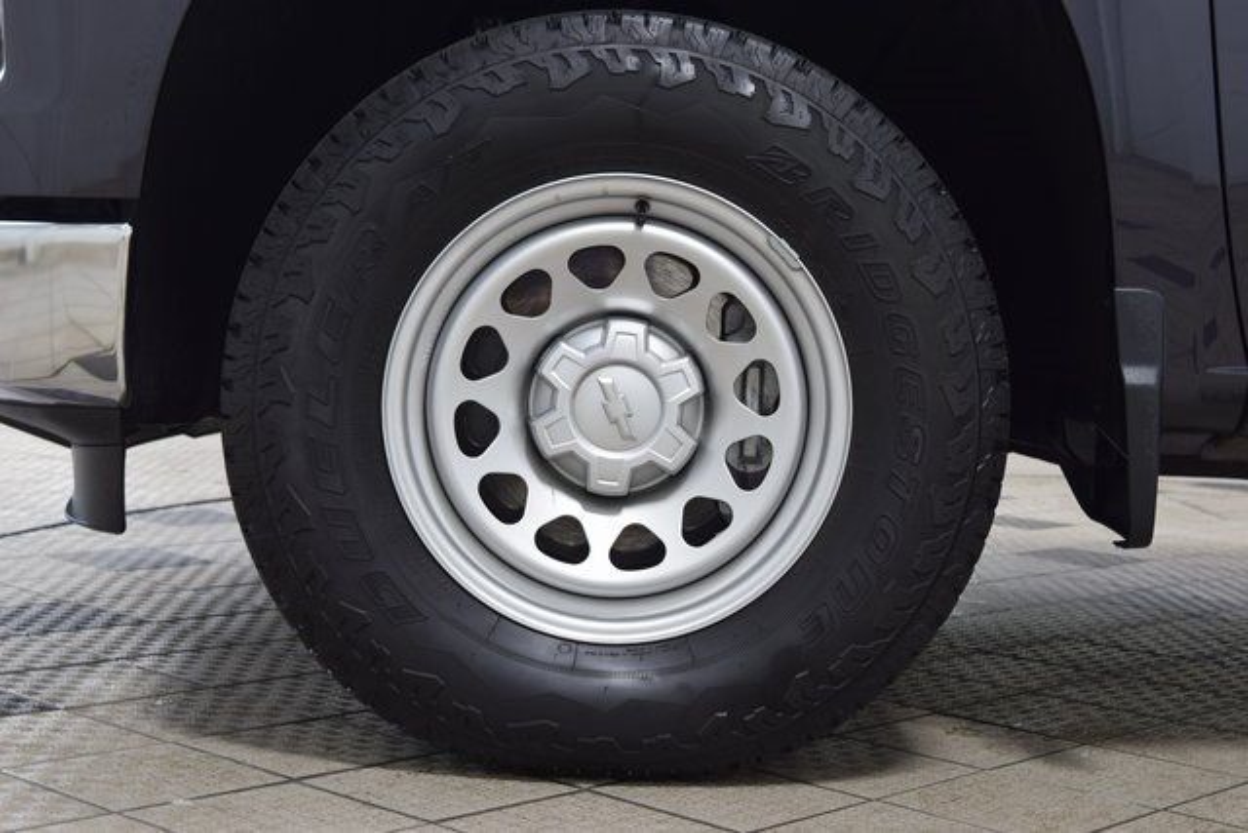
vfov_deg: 22.6
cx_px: 624
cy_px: 416
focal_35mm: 60
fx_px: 2080
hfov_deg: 33.4
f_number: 6.3
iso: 640
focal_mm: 40
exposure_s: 1/15
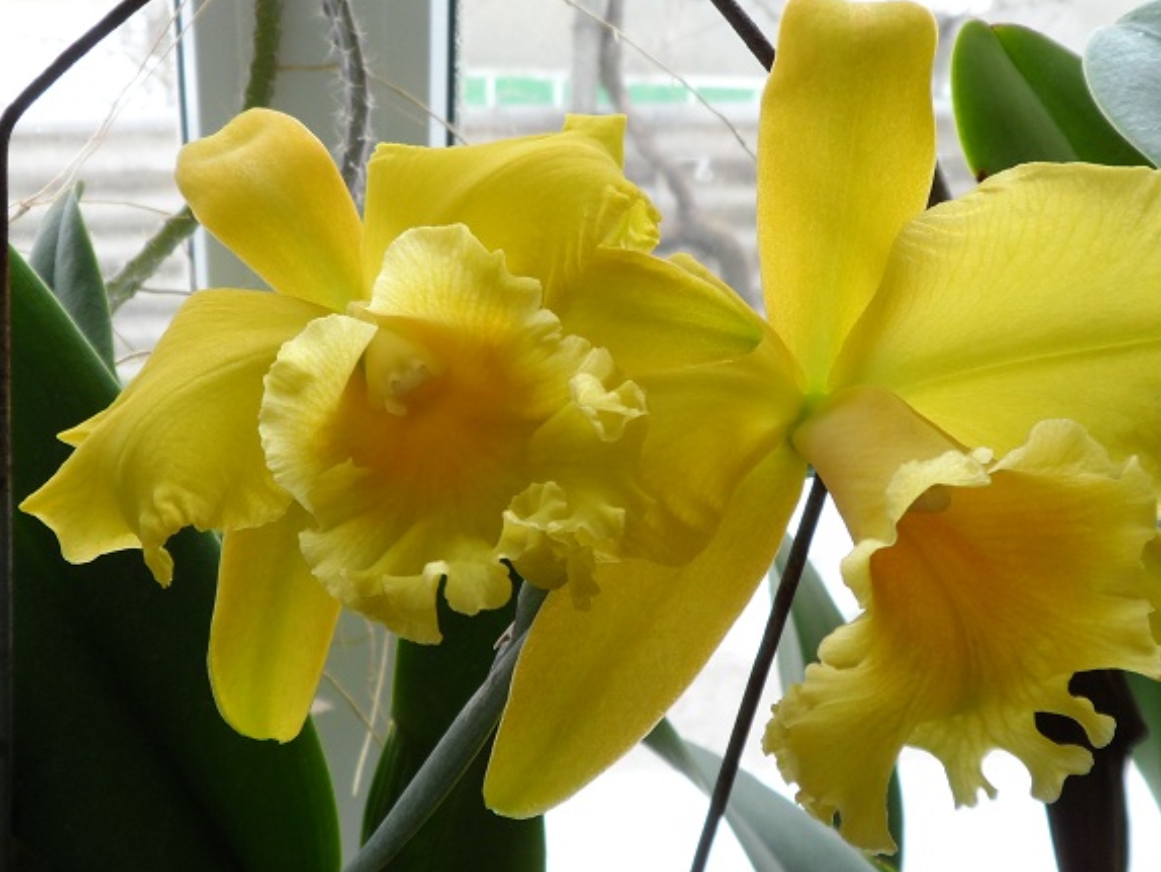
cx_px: 578
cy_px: 419
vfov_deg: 36.8
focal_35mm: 39
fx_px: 1309
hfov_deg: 47.8
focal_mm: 4.9
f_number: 3.1
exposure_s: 1/30
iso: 80
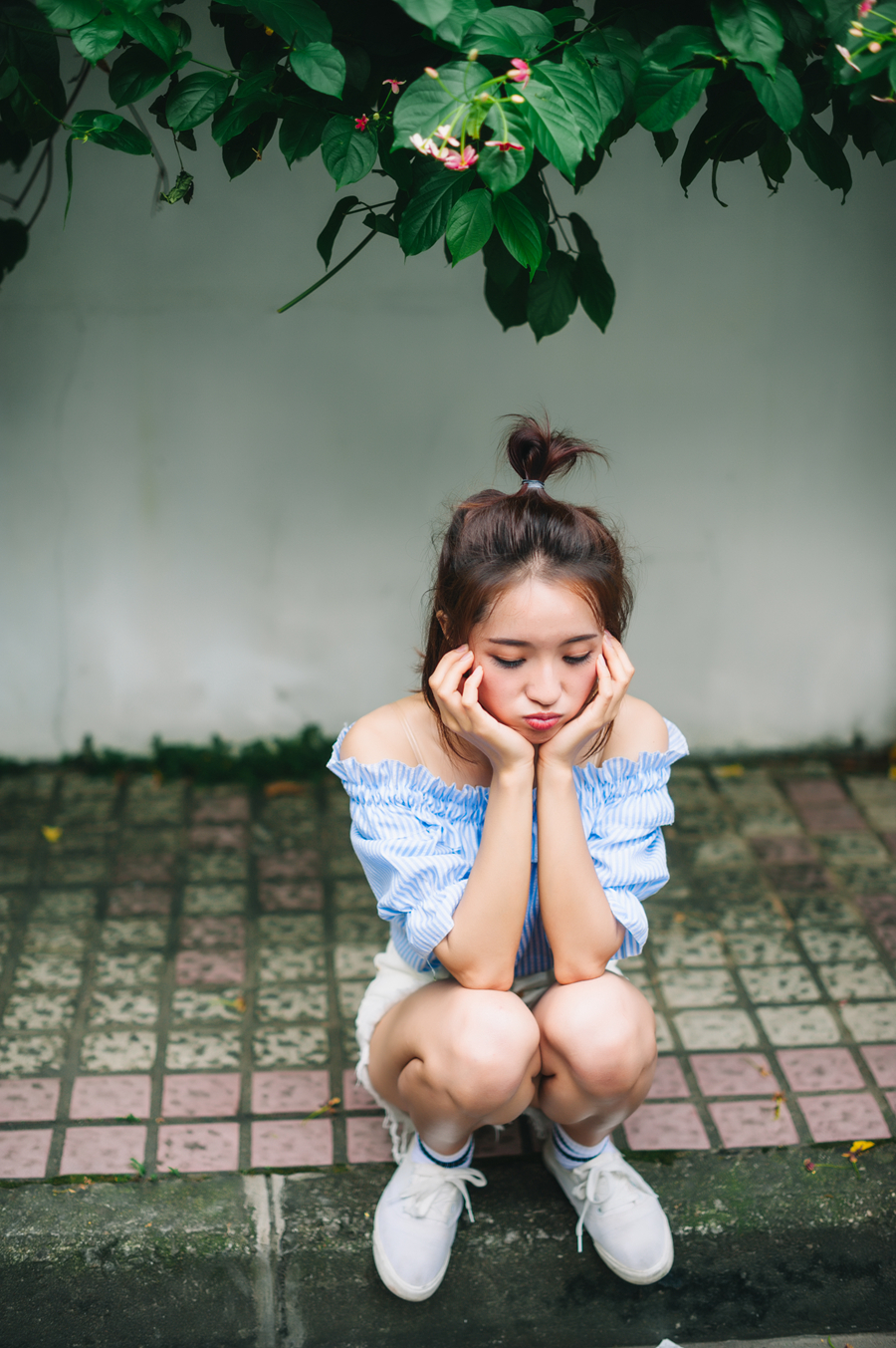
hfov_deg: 27.0
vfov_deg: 39.6
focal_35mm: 50
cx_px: 448
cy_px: 674
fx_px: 1869
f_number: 2
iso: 200
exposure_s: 1/400
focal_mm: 50
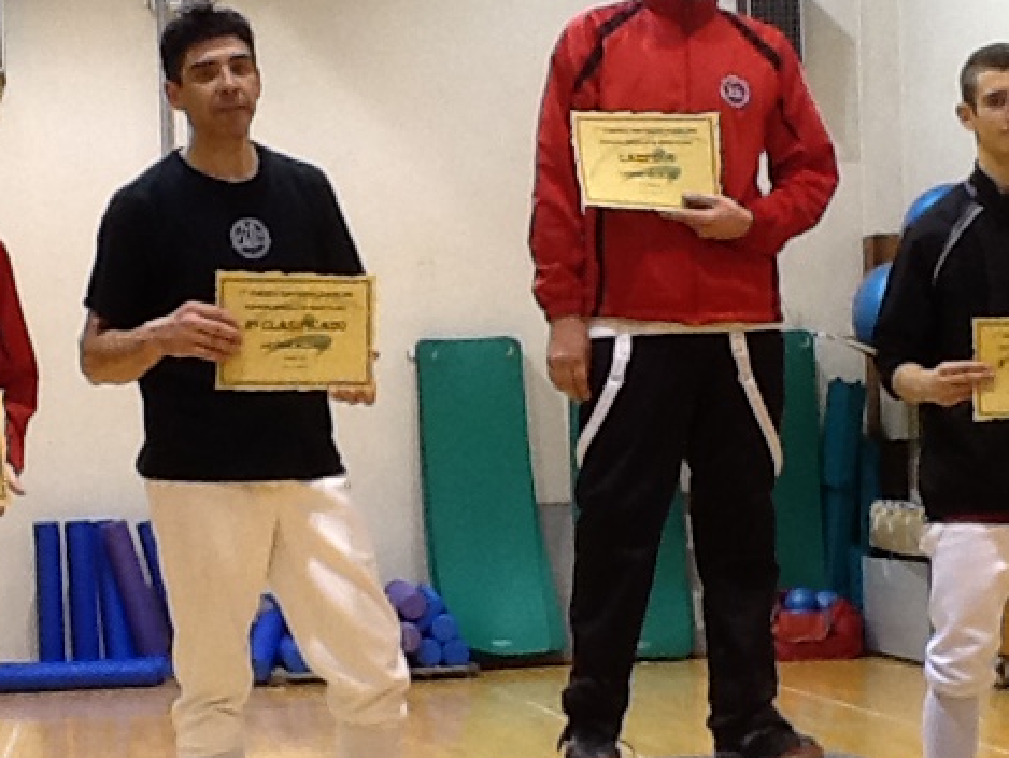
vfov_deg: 16.4
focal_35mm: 90
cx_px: 540
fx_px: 2624
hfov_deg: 21.8
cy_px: 459
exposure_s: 1/30
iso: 64
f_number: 2.4
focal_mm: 2.03
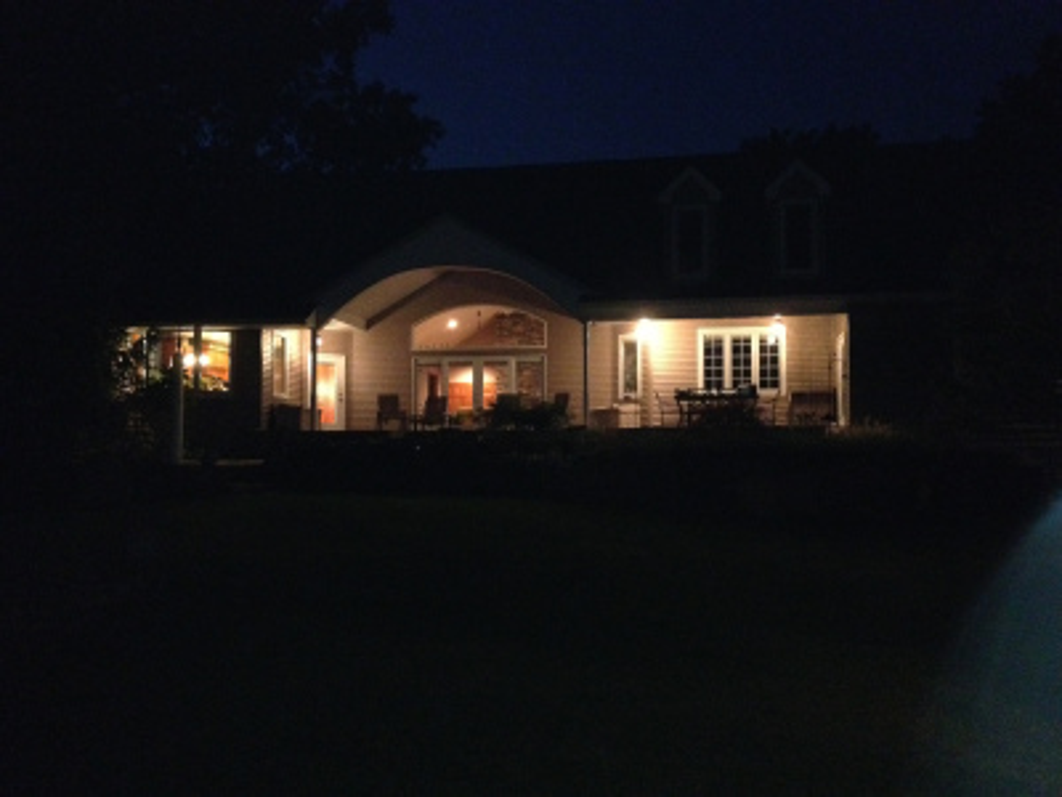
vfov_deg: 40.7
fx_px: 1074
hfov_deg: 52.6
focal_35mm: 35
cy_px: 398
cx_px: 531
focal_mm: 4.28
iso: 800
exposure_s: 1/16
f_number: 2.4
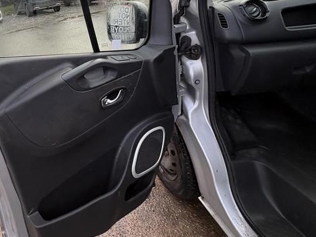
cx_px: 59
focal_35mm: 26
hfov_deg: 61.2
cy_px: 52
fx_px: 237
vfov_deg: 50.3
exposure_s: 1/99
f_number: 2.2
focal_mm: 2.22
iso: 40
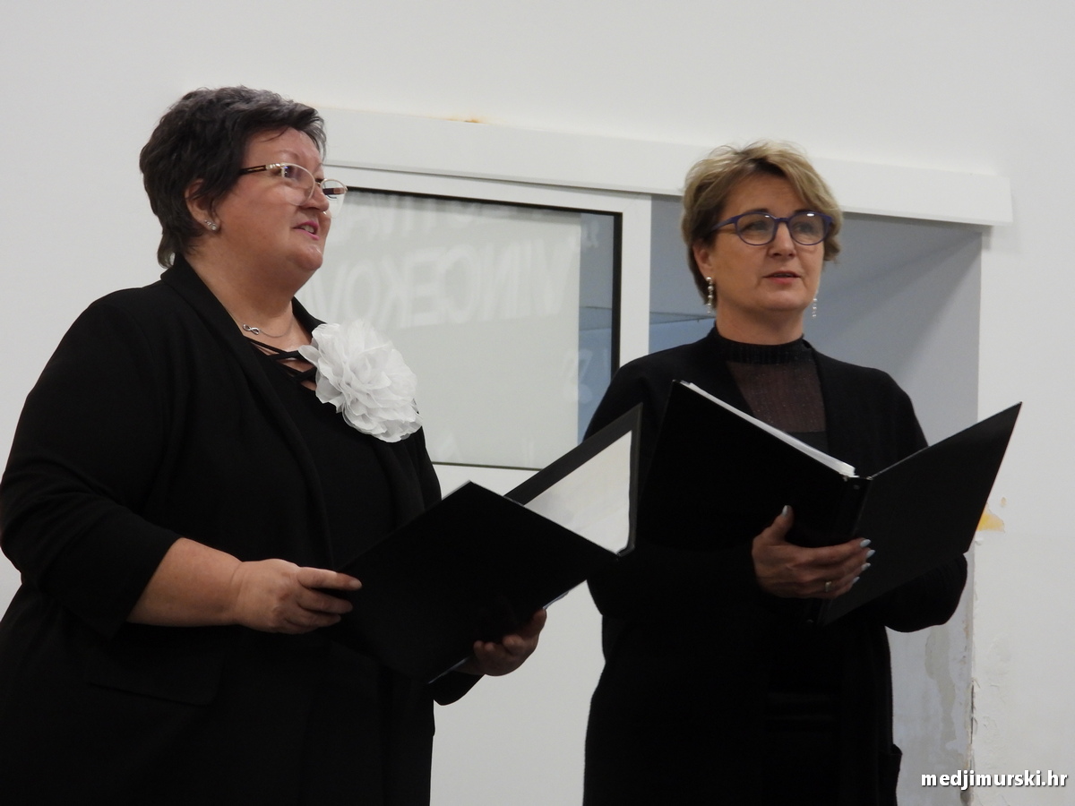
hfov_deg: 9.9
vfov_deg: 7.4
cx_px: 538
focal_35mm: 200
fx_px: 6211
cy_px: 403
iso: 400
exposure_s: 1/30
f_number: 4.5
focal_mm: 35.9
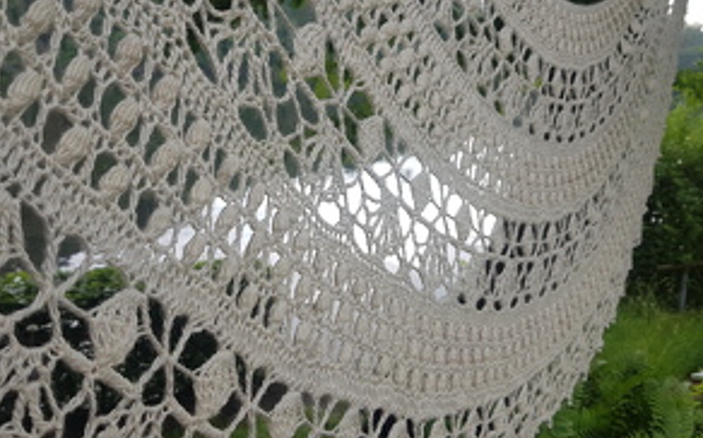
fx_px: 632
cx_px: 336
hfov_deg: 58.2
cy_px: 219
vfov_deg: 38.3
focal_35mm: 33
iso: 50
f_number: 1.7
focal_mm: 4.2
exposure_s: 1/356
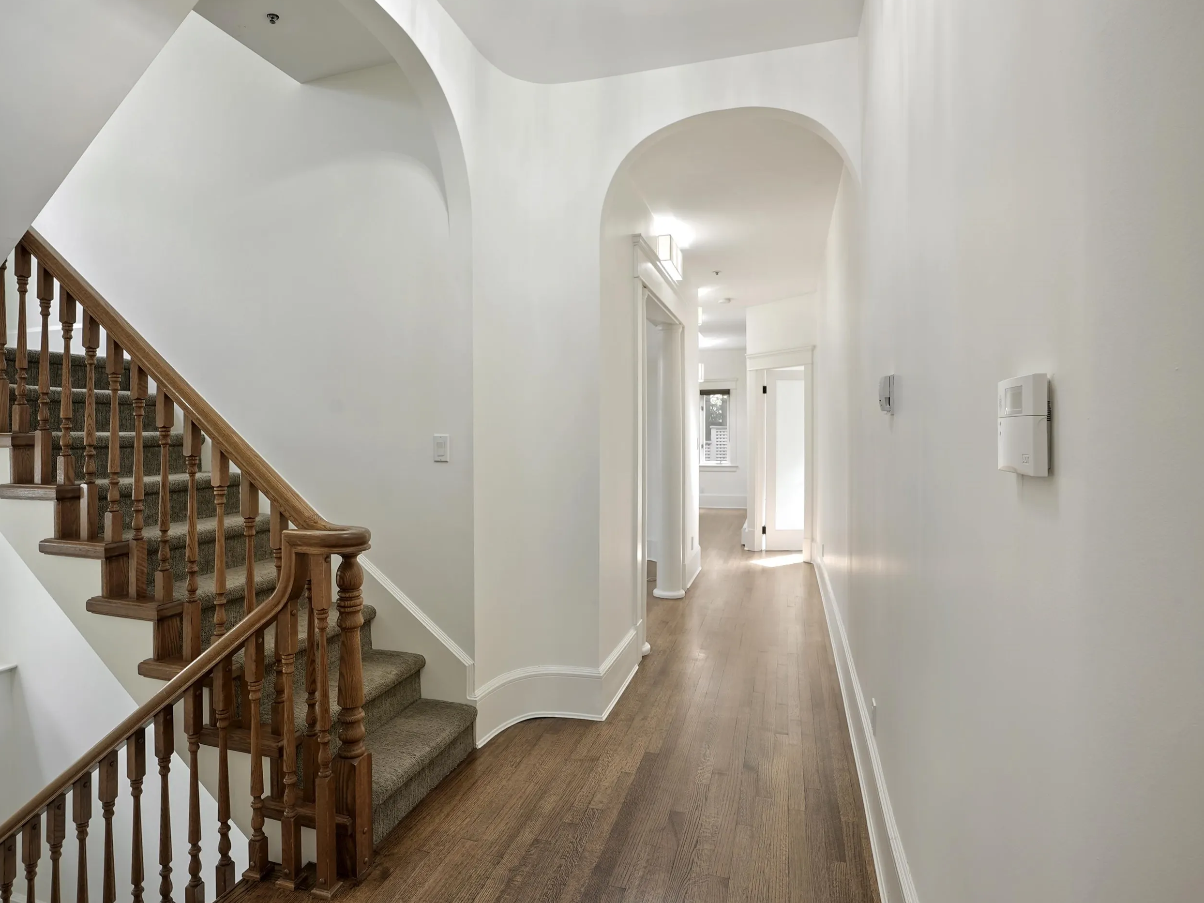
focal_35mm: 19
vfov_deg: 68.7
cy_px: 443
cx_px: 540
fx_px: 661
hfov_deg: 84.4
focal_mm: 16
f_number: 9
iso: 160
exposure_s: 1
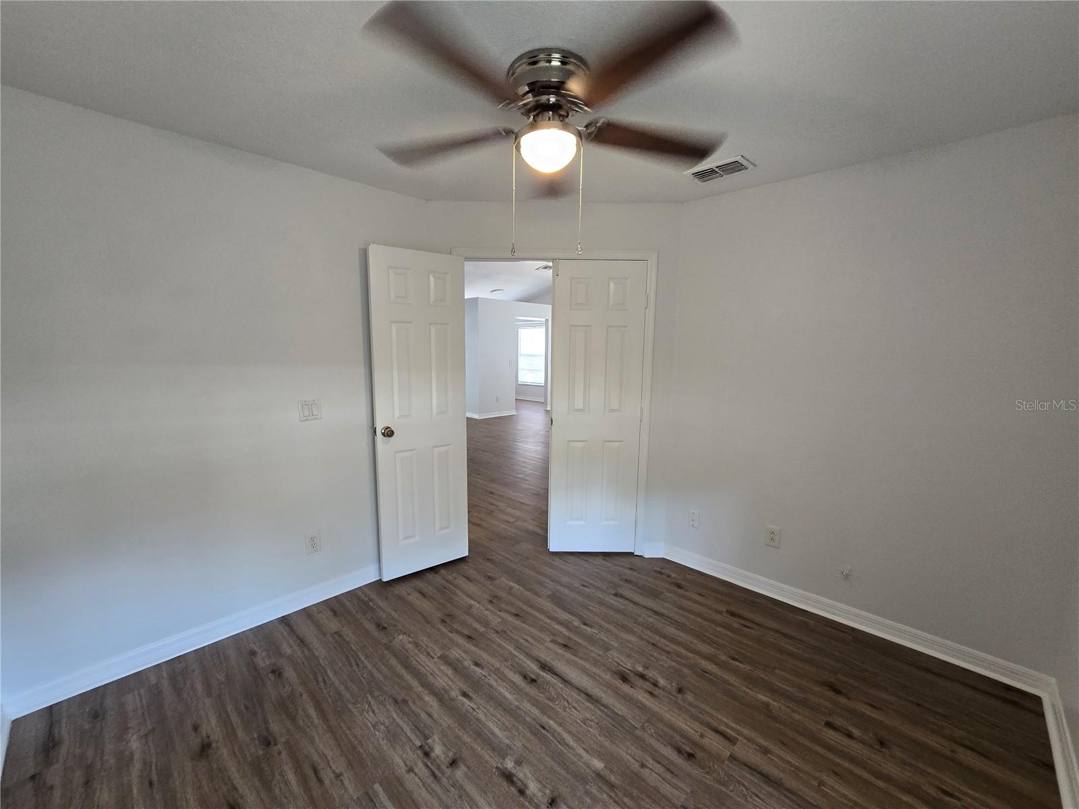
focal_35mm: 13
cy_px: 404
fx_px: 405
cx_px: 540
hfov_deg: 106.2
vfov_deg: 89.9
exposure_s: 1/60
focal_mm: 2.2
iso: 200
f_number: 2.2
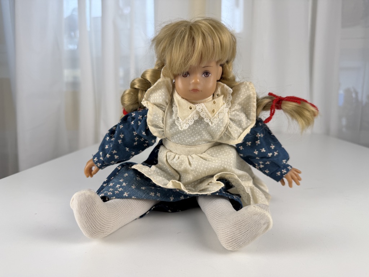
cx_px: 184
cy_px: 138
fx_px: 256
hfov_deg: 71.6
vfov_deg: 56.8
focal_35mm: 24
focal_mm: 6.76
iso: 64
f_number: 1.78
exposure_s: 1/158
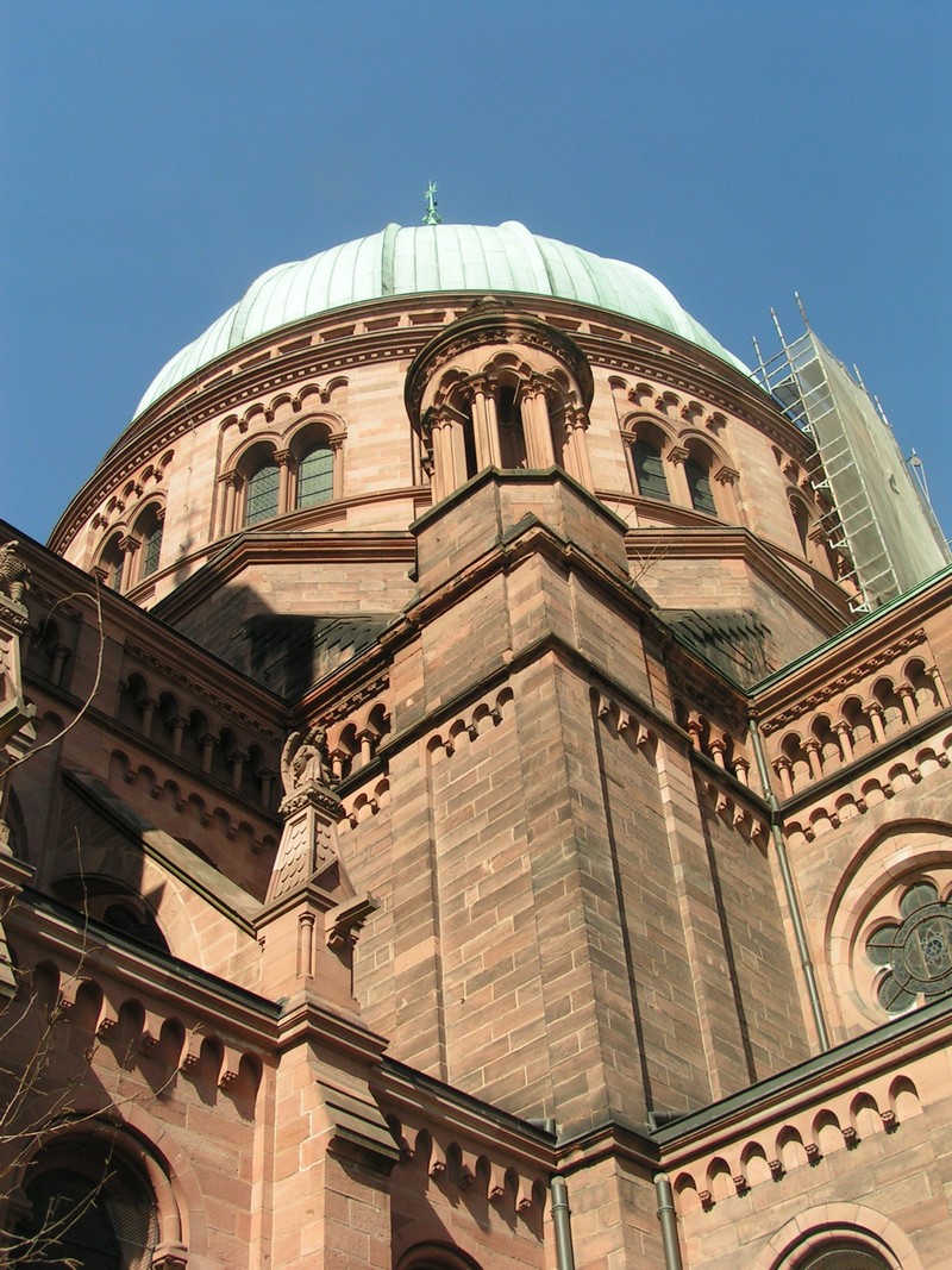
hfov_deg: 35.1
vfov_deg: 45.8
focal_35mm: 41
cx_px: 476
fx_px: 1504
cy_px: 635
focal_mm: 6.3
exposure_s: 1/250
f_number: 5.6
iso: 50
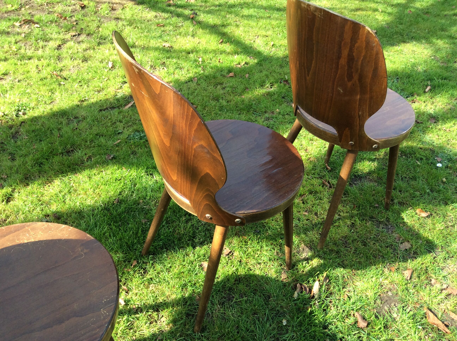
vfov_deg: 44.1
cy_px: 170
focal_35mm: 32
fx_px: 422
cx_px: 228
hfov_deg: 56.9
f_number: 2.4
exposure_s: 1/220
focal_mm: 3.3
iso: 32
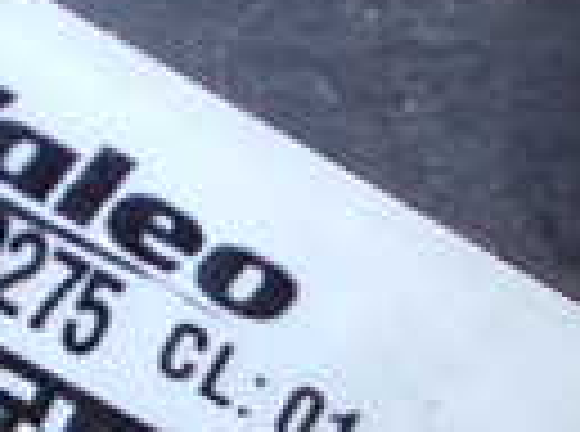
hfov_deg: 14.0
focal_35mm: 140
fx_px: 2339
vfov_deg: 10.2
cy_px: 621
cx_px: 544
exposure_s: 1/60
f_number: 2.3
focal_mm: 5.4
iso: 800
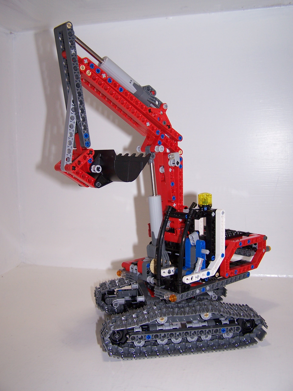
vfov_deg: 49.0
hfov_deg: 37.7
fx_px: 429
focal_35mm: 38
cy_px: 196
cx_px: 146
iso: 80
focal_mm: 6.3
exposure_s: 1/60
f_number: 2.8
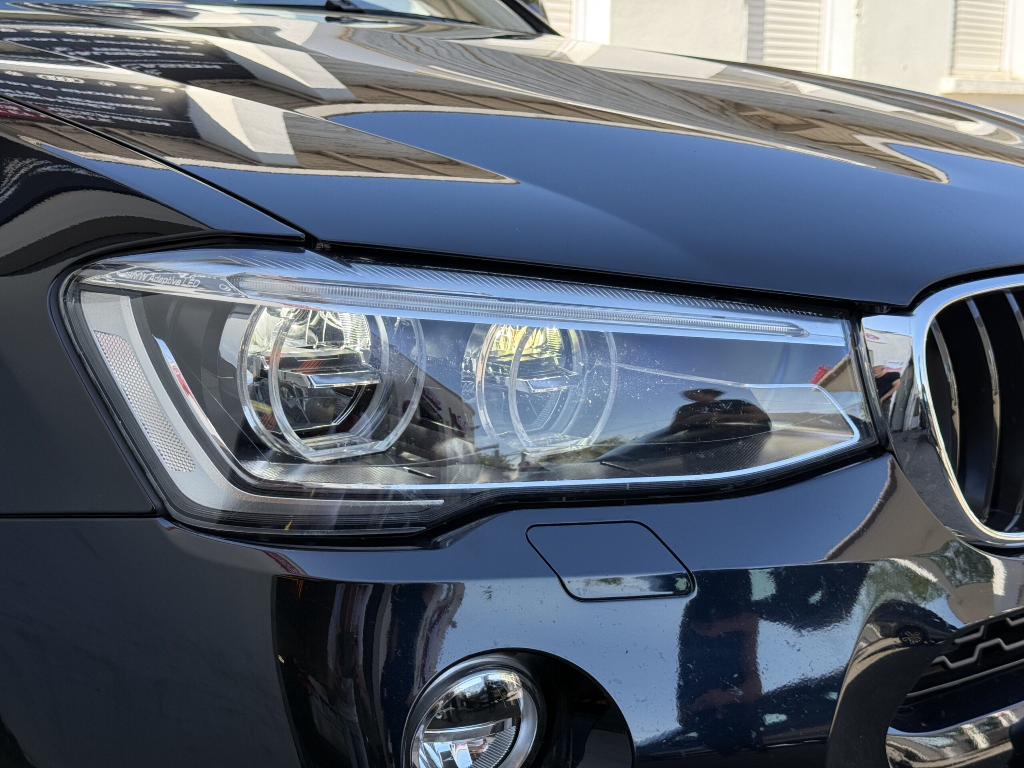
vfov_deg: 30.3
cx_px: 512
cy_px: 384
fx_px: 1420
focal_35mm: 48
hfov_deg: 39.7
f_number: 1.78
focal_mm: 6.76
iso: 64
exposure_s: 1/620
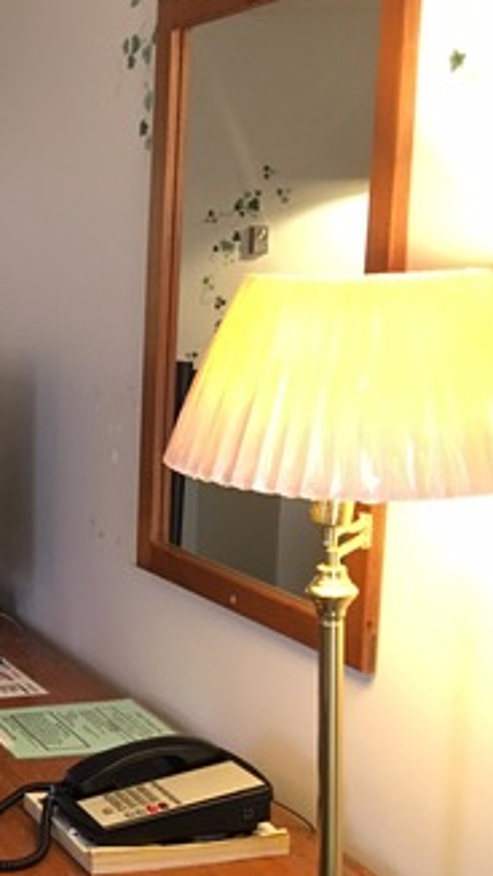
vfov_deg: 35.9
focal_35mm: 58
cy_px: 522
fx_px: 1348
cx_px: -273
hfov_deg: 18.2
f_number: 2.2
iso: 100
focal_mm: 4.15
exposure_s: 1/10
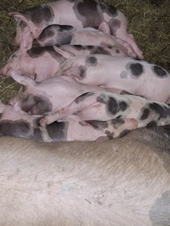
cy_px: 92
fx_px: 203
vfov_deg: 57.9
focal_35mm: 31
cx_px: 95
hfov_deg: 45.4
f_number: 1.8
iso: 400
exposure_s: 1/25
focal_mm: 5.54
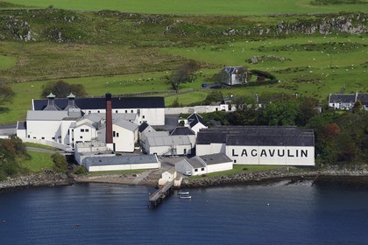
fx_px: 2044
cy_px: 122
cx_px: 184
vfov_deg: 6.9
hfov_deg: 10.3
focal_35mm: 200
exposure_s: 1/800
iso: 400
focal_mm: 200
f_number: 11
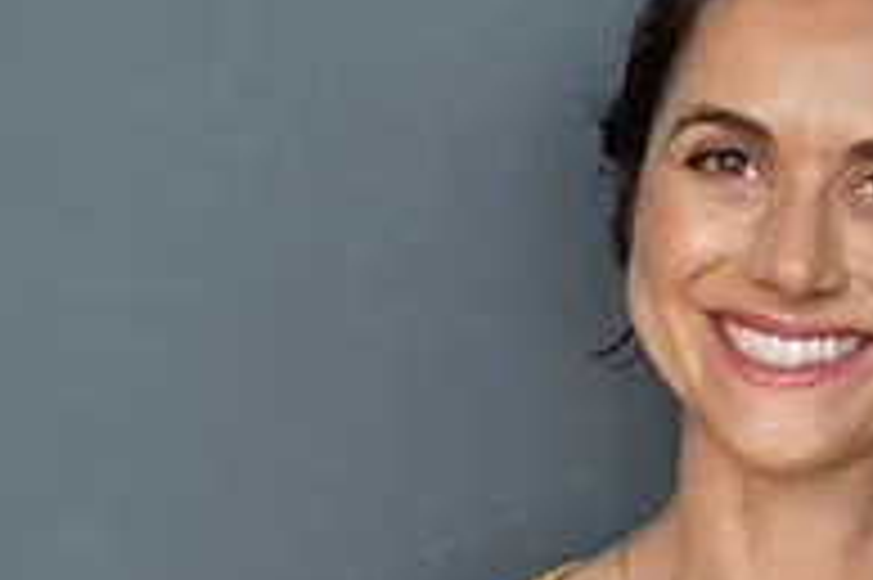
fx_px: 10055
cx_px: 1282
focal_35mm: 415
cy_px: 733
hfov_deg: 4.9
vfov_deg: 3.3
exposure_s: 1/160
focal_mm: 105
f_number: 5
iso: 400
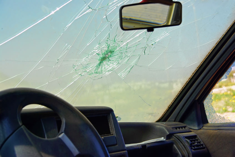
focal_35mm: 80
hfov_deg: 25.5
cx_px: 118
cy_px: 78
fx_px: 519
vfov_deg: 17.2
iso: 100
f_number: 8
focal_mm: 53
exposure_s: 1/180
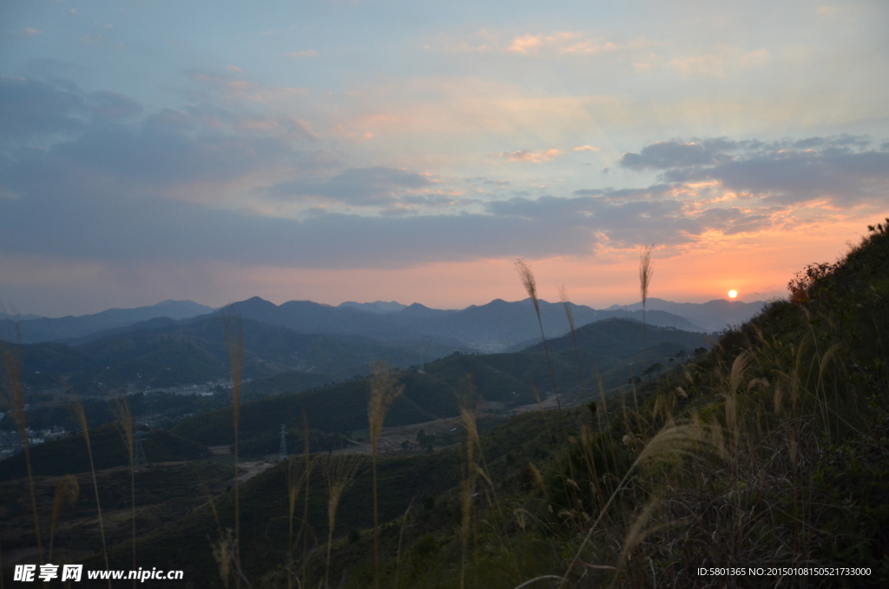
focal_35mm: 27
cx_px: 444
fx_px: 665
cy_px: 294
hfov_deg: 67.5
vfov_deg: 47.7
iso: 800
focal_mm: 18
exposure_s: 1/1000
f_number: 3.5
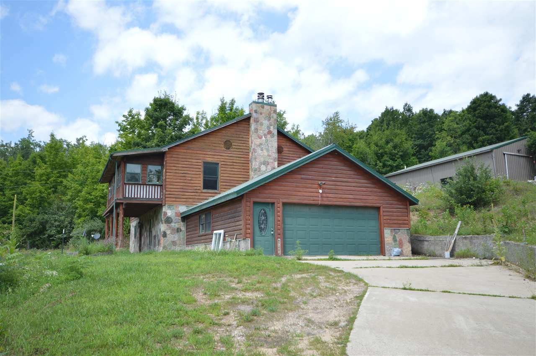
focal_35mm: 30
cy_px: 178
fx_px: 446
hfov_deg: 62.0
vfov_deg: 43.5
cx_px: 268
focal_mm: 20
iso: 100
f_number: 7.1
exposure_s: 1/200
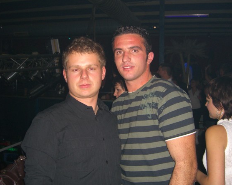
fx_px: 275
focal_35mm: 40
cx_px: 117
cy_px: 93
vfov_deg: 37.3
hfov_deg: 45.8
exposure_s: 1/60
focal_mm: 7.9
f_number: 2.8
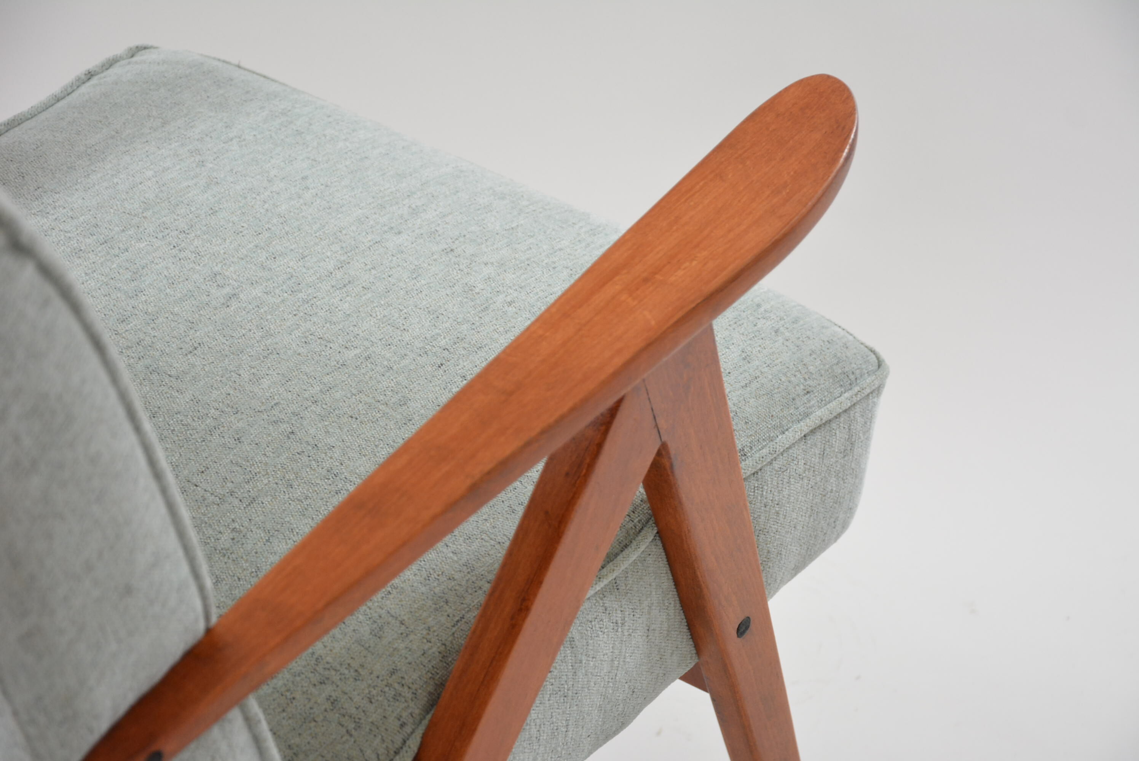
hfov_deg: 18.2
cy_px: 380
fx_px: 3562
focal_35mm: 112
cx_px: 570
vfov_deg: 12.2
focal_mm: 75
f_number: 5.3
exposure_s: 1/125
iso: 1100
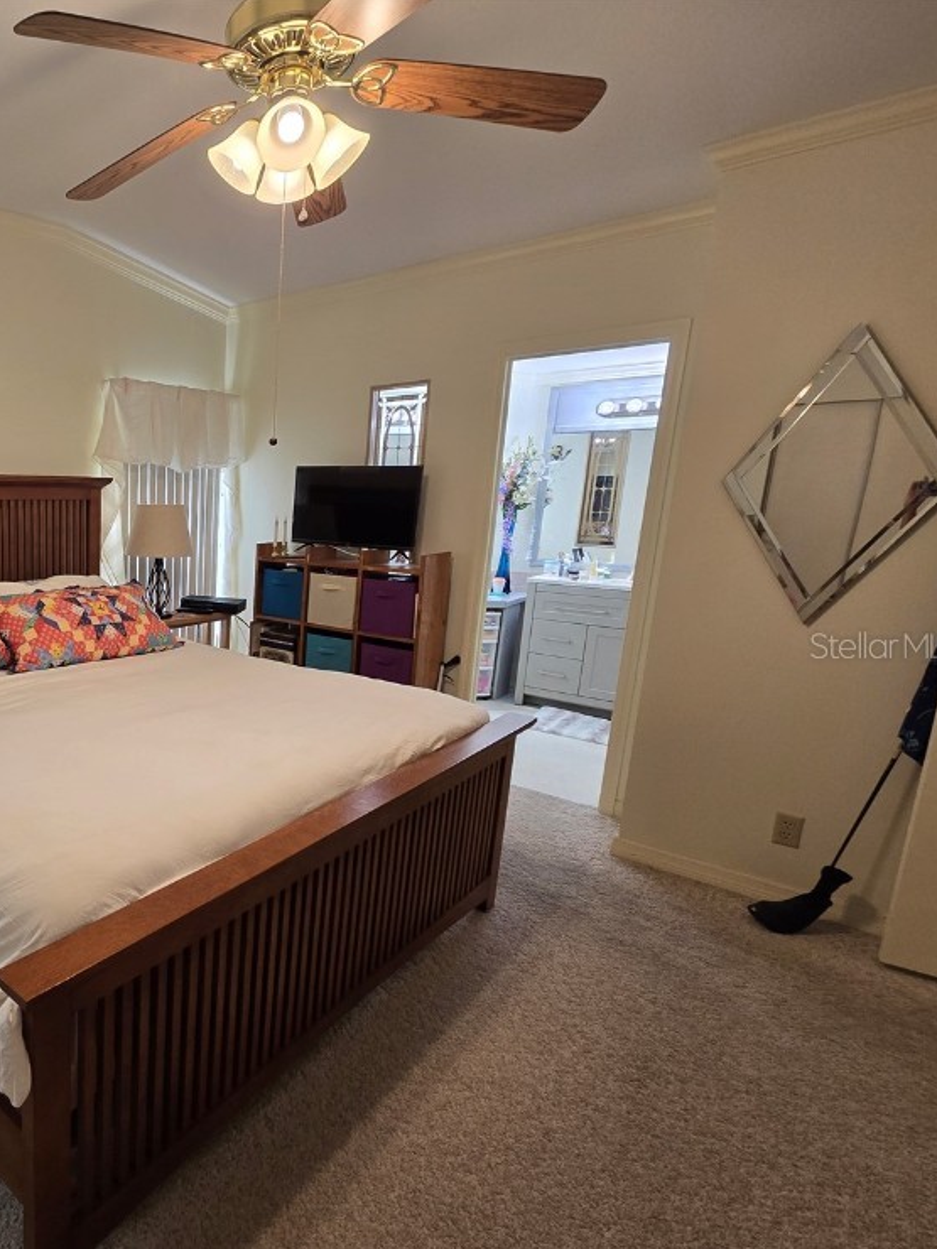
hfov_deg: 61.2
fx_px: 650
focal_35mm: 18
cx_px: 105
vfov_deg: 87.7
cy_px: 645
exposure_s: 1/60
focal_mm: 2.2
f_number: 2.2
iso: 100
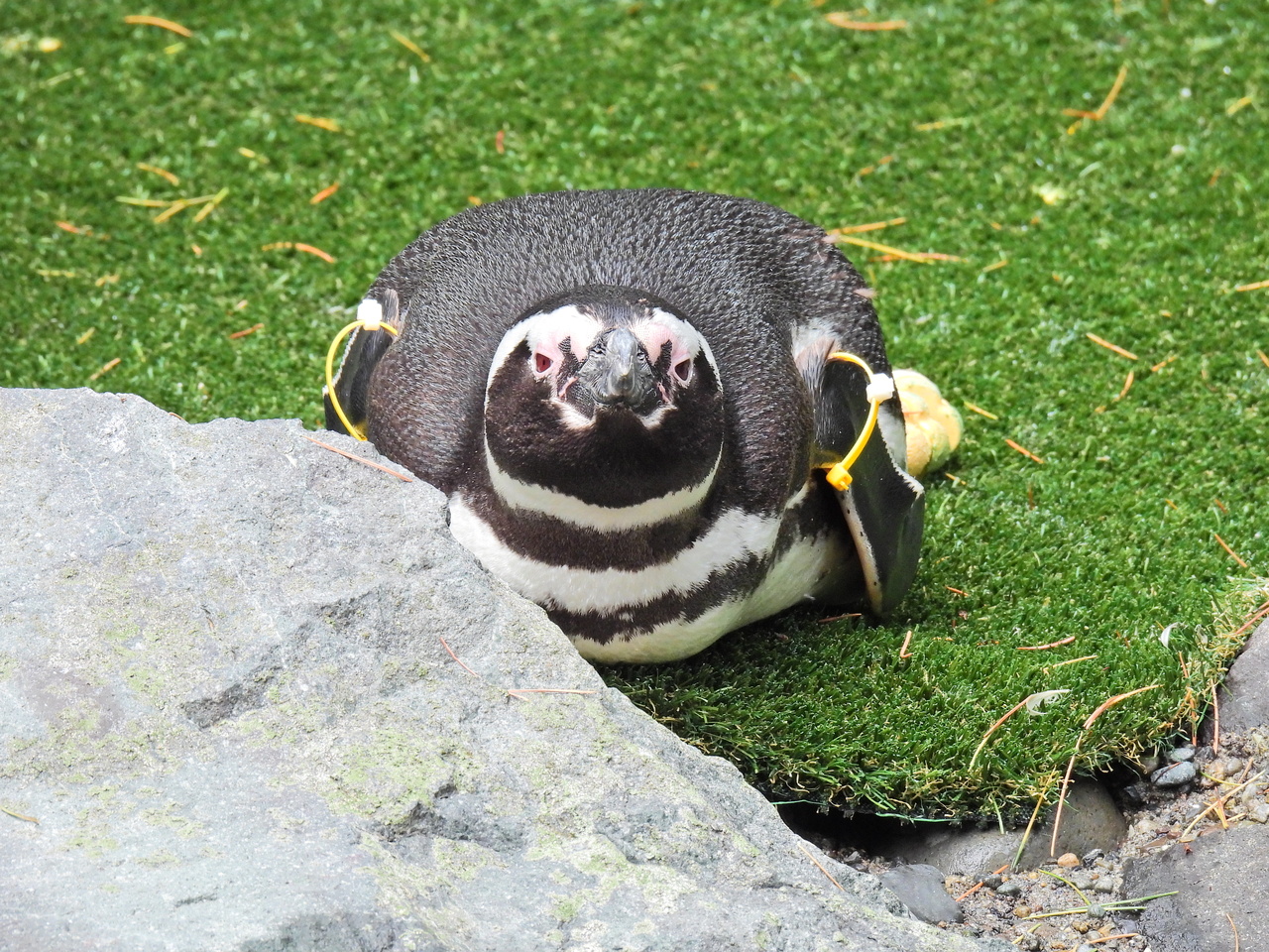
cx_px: 634
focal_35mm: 550
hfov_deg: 3.6
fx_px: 20163
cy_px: 476
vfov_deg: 2.7
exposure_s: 1/250
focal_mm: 98.1
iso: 400
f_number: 5
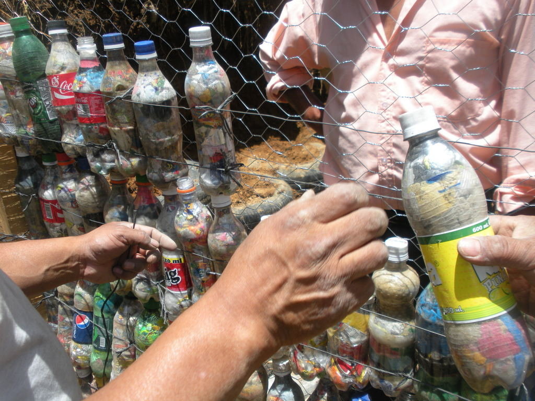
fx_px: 556
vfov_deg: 39.7
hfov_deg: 51.4
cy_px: 200
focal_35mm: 36
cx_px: 268
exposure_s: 1/378
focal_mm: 6.3
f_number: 3.5
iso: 64
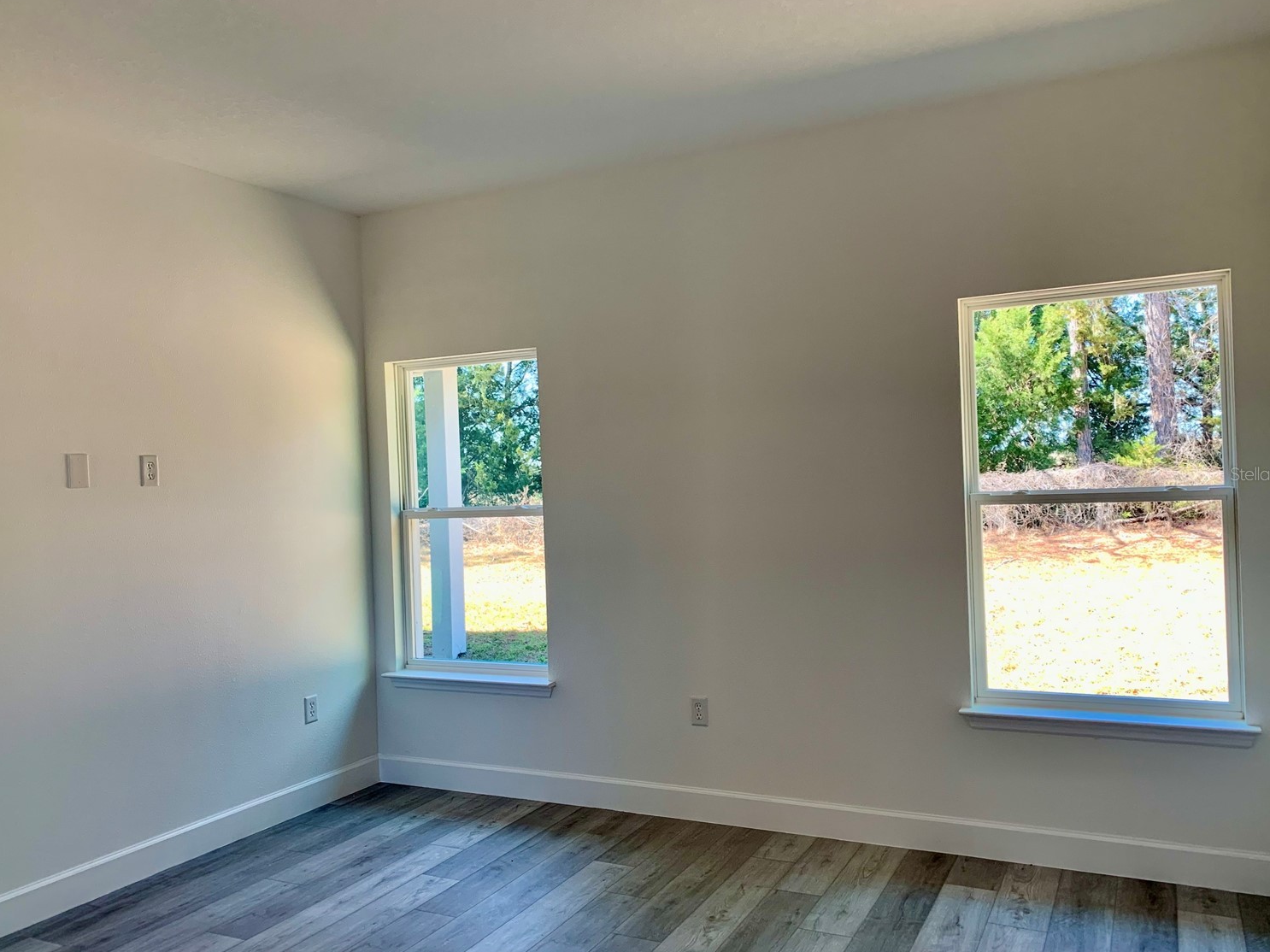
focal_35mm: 28
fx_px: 1027
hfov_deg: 63.5
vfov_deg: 49.7
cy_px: 473
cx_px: 627
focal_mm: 4.25
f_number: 1.8
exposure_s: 1/120
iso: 64
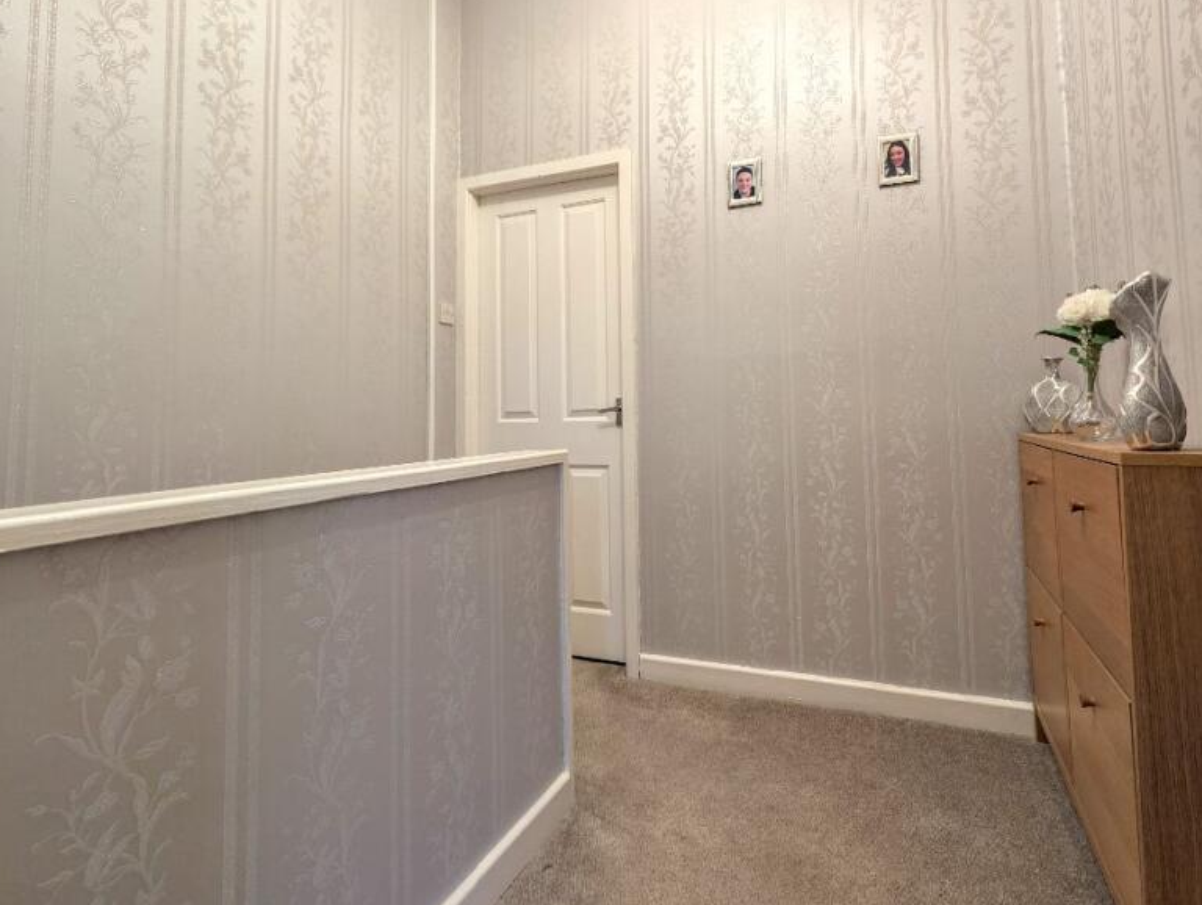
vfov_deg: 77.5
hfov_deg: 93.9
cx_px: 676
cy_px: 369
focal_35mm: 16
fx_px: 556
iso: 68
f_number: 1.7
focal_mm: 2.02
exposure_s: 1/15
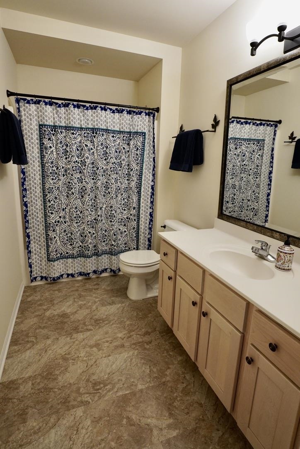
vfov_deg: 95.0
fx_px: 206
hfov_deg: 72.1
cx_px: 150
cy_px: 224
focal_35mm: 16
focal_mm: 11
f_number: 4
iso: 1250
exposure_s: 1/160
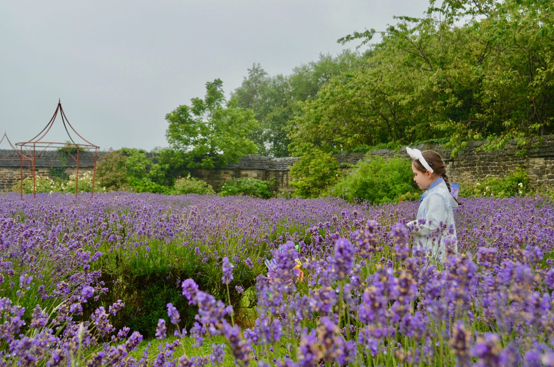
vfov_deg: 34.1
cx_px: 277
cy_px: 184
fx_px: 599
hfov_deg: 49.6
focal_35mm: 39
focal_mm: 26
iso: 250
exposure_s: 1/400
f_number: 6.3
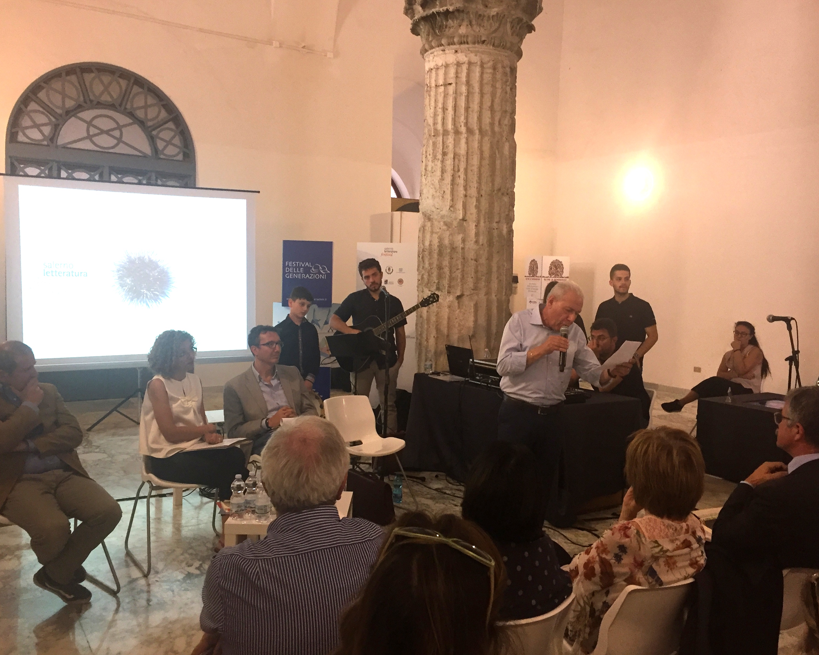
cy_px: 320
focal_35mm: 31
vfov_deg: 47.1
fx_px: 751
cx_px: 413
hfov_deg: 57.2
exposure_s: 1/33
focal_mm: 4.15
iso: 64
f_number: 2.2
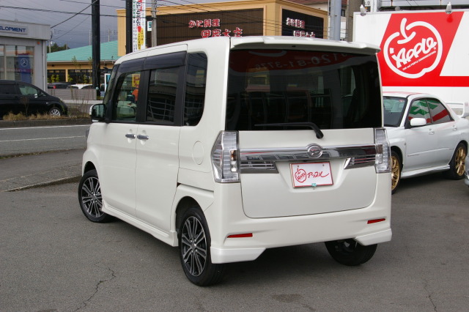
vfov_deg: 27.2
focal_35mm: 50
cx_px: 234
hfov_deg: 40.0
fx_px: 645
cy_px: 156
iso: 200
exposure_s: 1/350
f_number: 8
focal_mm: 33
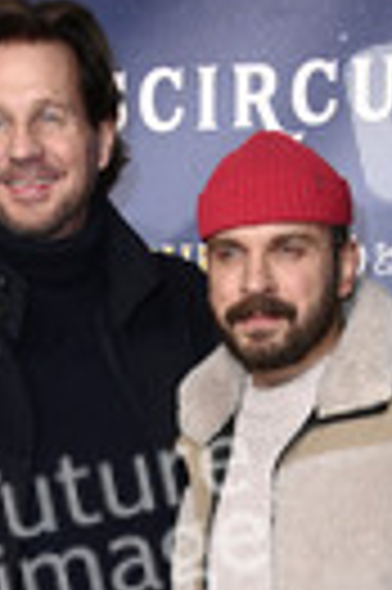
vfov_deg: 15.9
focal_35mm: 122
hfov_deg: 11.2
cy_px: 770
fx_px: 1998
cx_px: 167
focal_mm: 40
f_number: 5.6
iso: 1250
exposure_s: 1/250
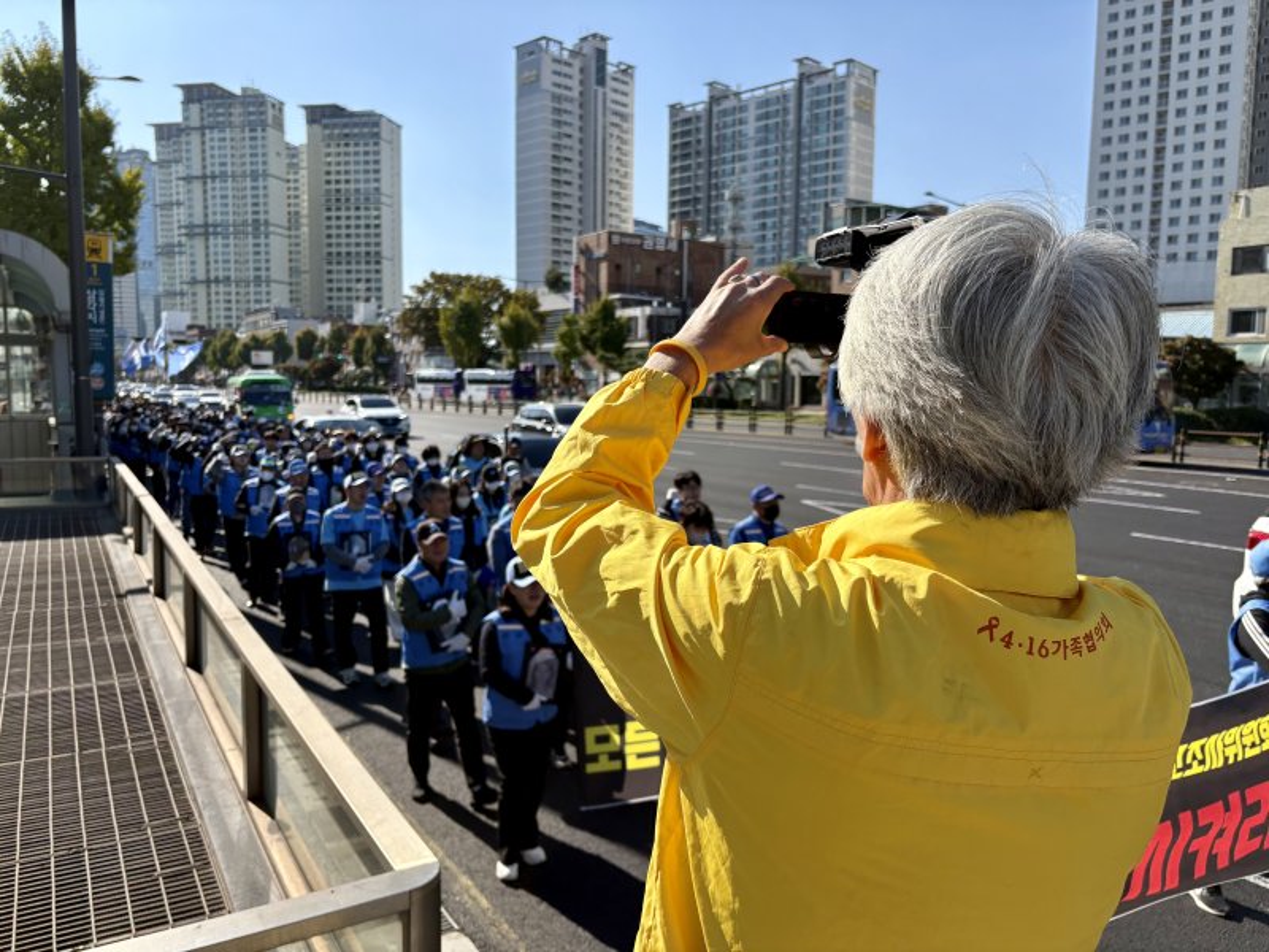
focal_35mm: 26
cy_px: 476
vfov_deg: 53.1
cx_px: 634
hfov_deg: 67.3
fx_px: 953
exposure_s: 1/2865
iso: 50
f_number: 1.6
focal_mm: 5.96
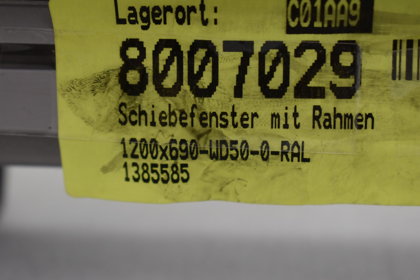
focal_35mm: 78
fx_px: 910
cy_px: 140
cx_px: 210
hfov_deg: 26.0
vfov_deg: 17.5
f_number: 5.6
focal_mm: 52
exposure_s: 1/60
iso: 450
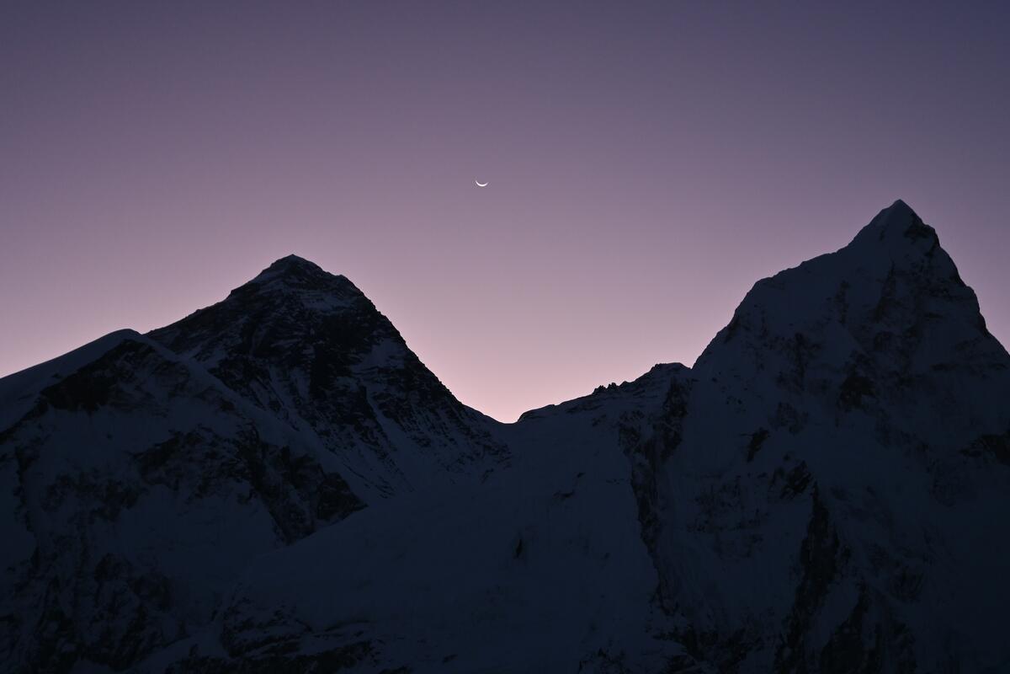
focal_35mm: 51
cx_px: 505
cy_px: 337
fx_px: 1431
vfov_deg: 26.5
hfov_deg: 38.9
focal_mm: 34
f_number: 5
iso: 640
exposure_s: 1/50
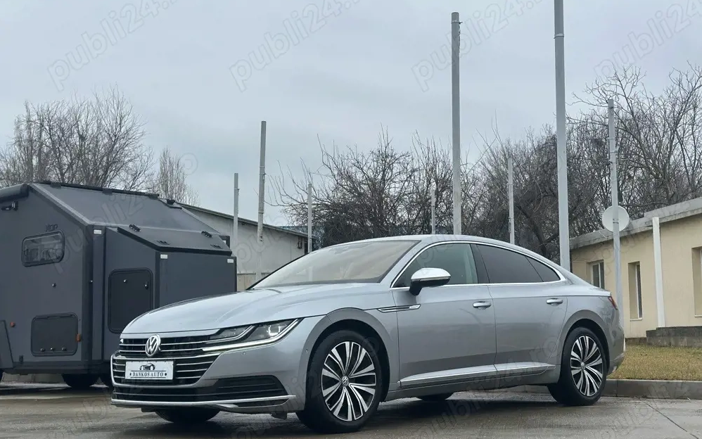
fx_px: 976
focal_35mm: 51
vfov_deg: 25.3
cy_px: 215
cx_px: 351
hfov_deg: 39.6
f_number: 1.78
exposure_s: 1/1009
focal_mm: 6.86
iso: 80
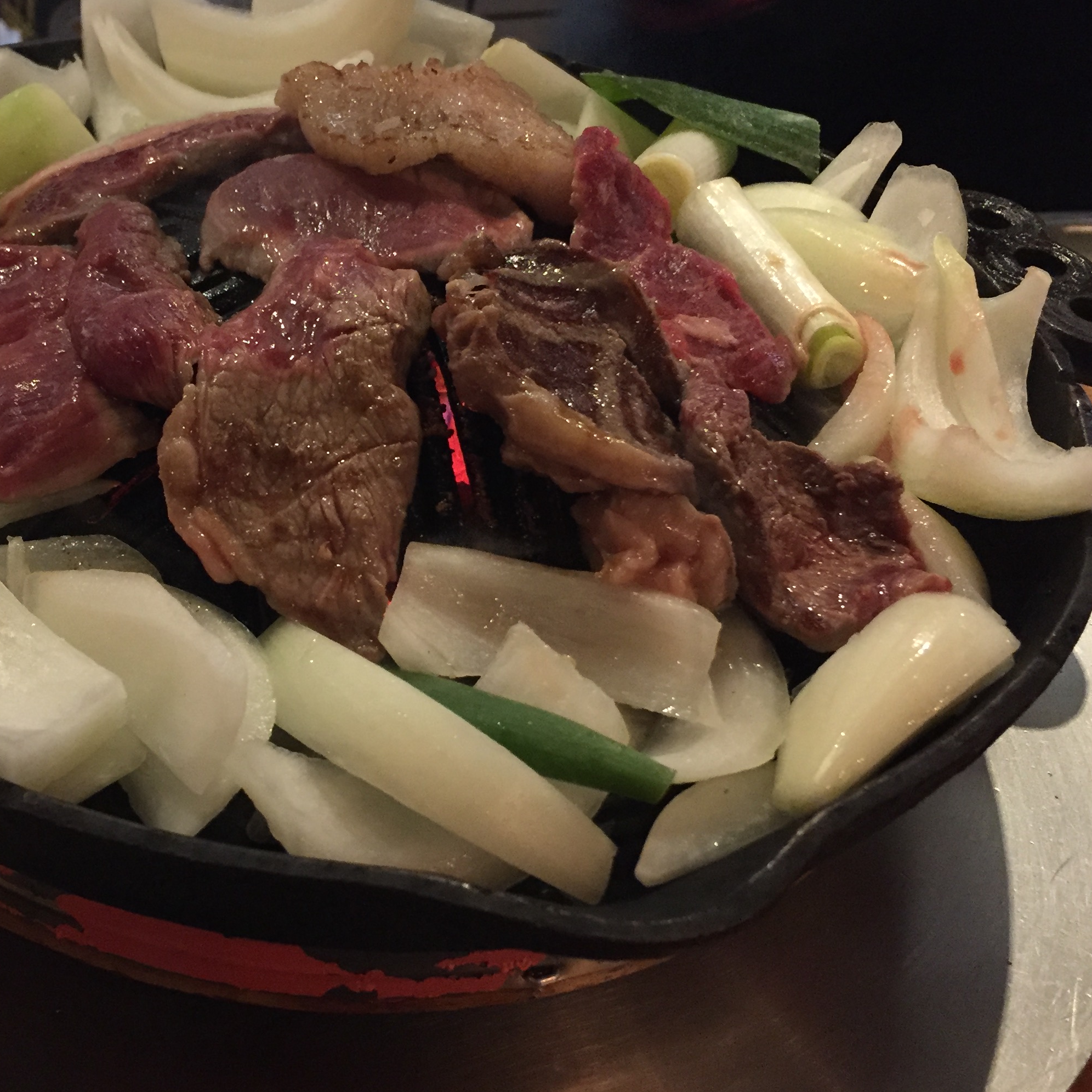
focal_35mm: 42
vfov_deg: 39.9
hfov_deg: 39.5
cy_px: 469
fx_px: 1499
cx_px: 345
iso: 250
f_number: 2.2
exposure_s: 1/24
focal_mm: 4.15
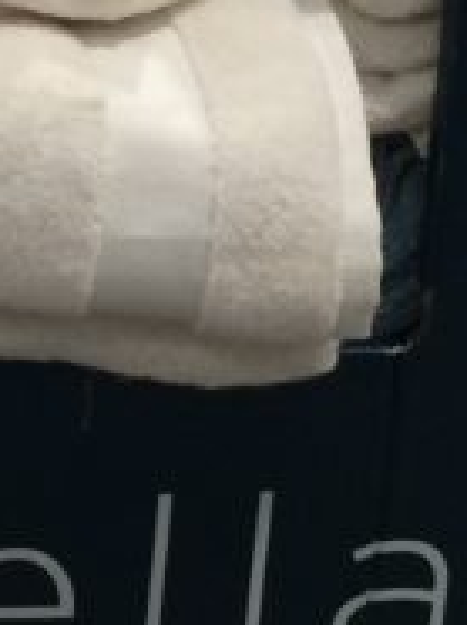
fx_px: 2885
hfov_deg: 8.7
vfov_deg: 12.2
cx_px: -494
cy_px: -67
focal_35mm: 160
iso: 64
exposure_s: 1/30
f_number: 2.2
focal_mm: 4.15
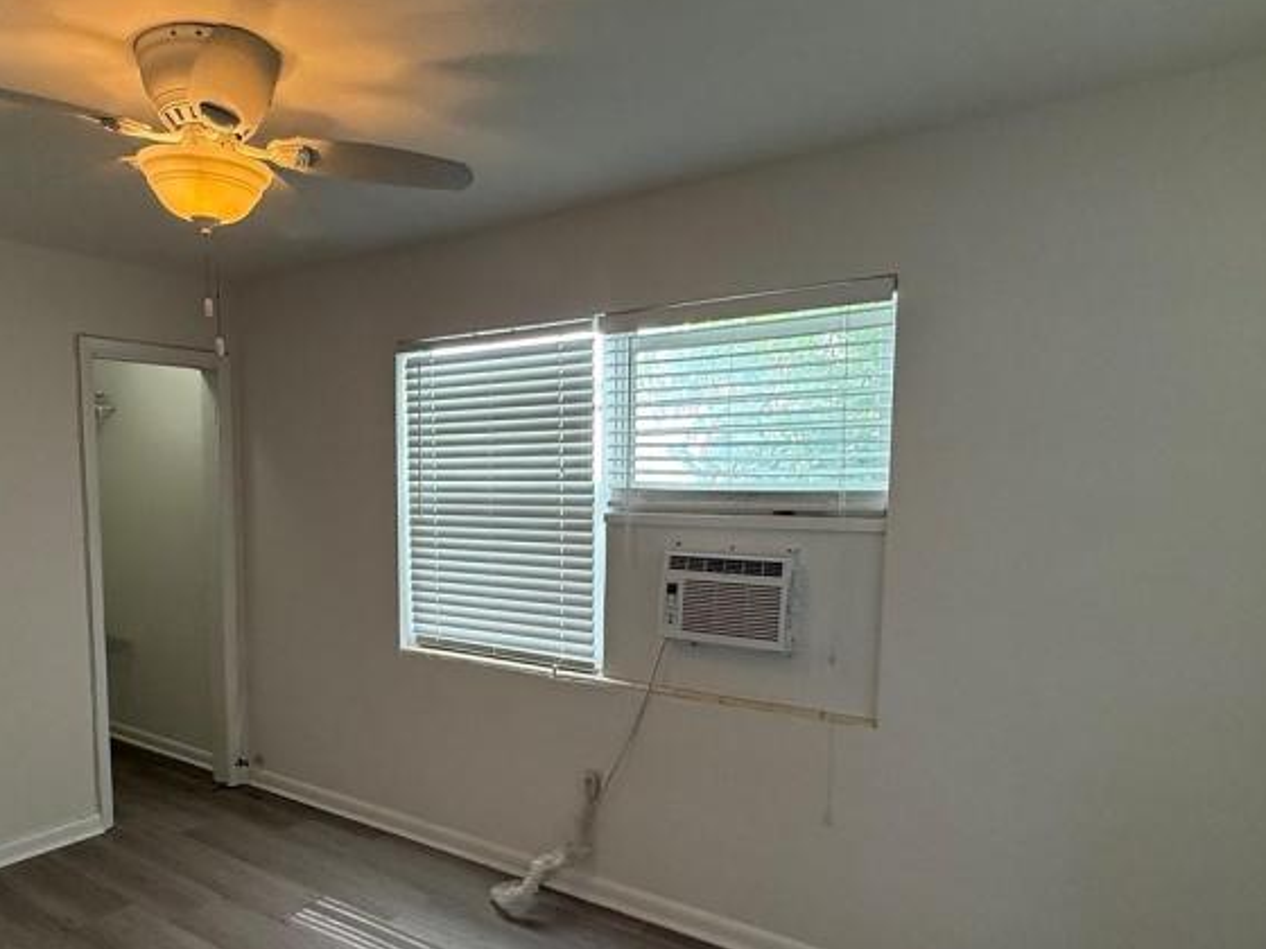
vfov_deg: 56.4
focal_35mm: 24
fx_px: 878
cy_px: 569
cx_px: 466
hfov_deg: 70.3
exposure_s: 1/120
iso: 125
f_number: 2.2
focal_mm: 2.22
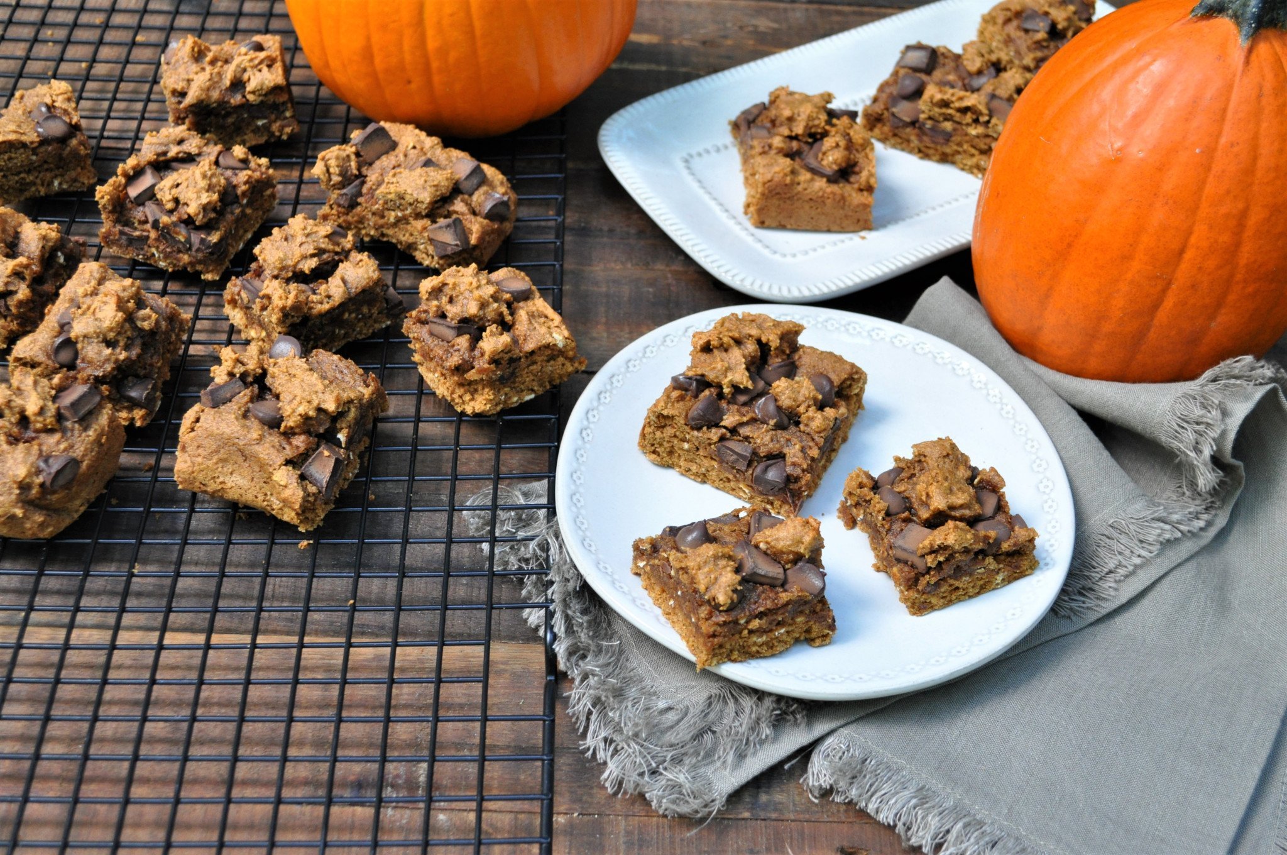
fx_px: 1714
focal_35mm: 48
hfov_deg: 41.2
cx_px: 644
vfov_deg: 28.0
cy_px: 428
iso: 800
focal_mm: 32
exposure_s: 1/60
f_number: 5.6
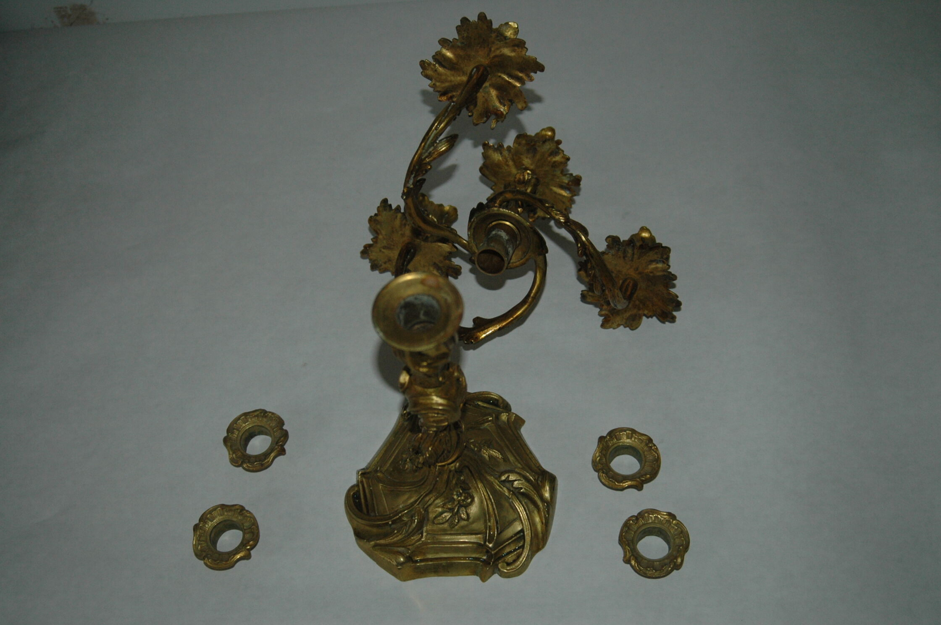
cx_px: 470
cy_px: 312
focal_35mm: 42
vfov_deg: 31.8
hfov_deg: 46.4
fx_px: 1097
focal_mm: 28
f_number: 3.5
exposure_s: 1/60
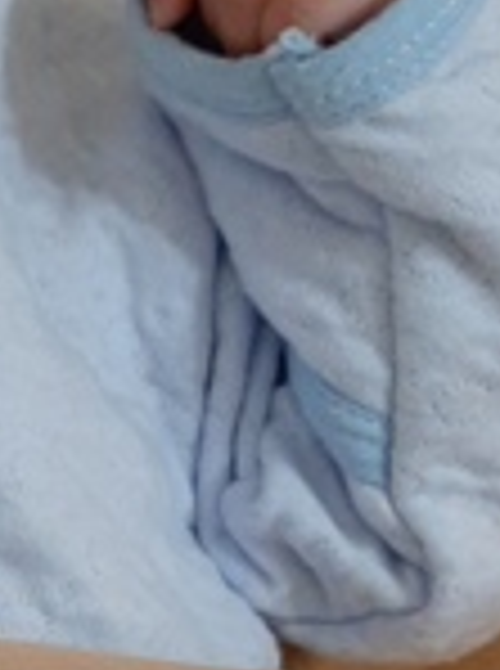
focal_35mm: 112
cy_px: 499
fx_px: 2166
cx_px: -509
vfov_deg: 17.5
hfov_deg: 11.8
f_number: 1.7
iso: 160
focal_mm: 3.93
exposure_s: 1/60
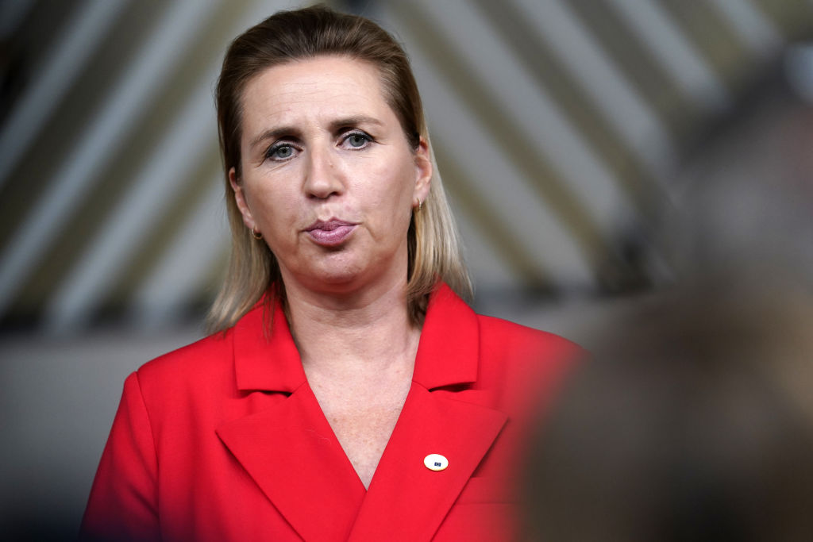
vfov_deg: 6.9
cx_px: 406
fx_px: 4517
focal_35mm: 200
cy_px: 271
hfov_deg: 10.3
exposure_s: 1/500
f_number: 3.2
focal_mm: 200
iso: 2000
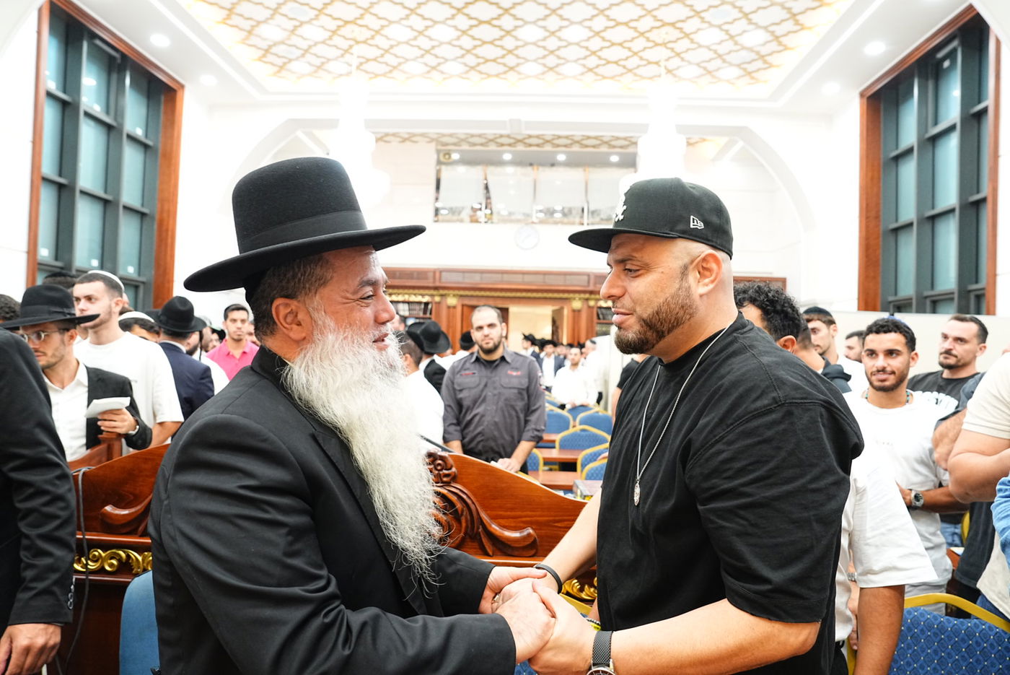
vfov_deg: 53.2
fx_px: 674
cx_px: 505
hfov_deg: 73.7
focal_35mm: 24
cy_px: 338
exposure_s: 1/160
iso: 2500
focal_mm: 24
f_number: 5
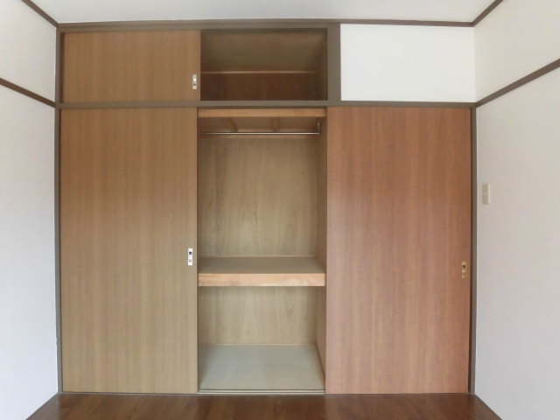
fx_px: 388
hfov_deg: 71.6
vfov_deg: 56.8
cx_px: 280
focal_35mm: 24
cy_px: 210
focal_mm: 4.3
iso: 250
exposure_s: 1/40
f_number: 3.1
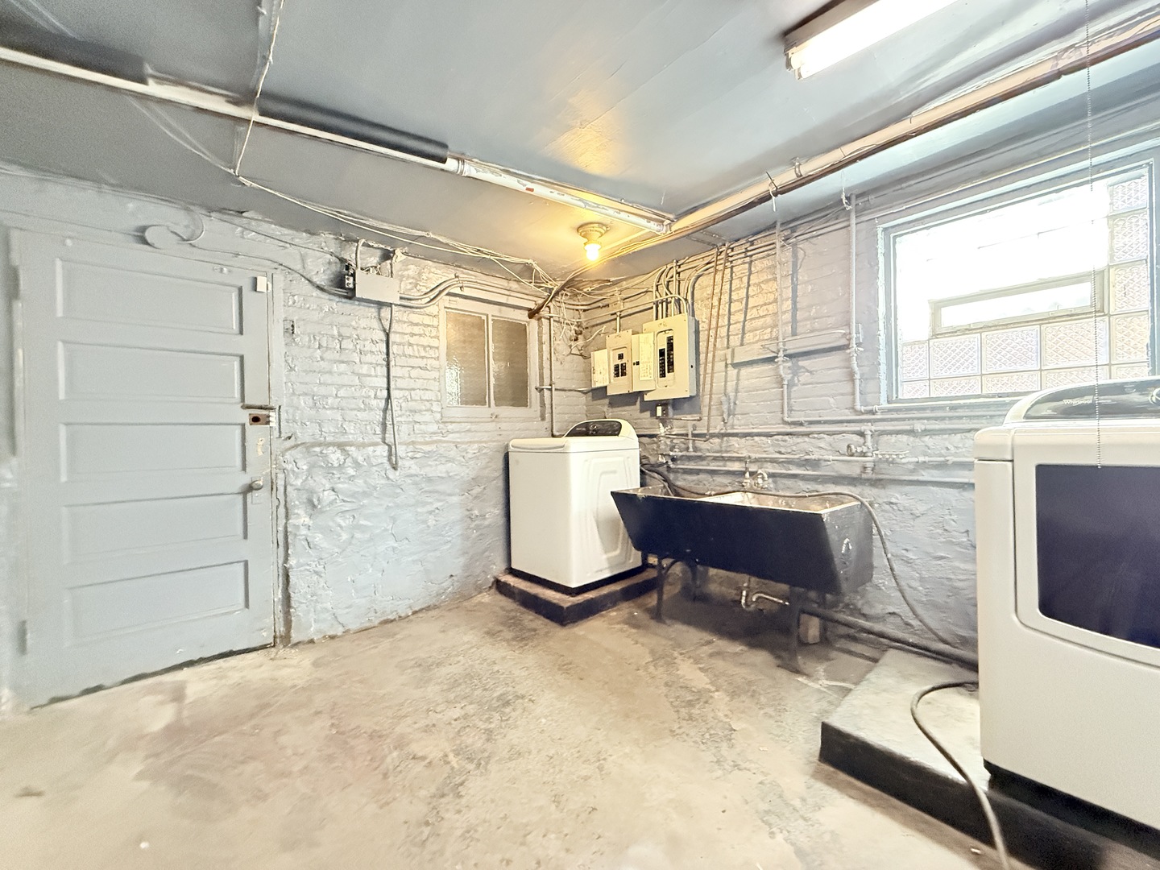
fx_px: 469
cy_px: 435
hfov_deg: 102.1
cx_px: 580
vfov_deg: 85.7
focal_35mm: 14
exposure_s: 1/60
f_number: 2.2
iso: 1250
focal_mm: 2.22
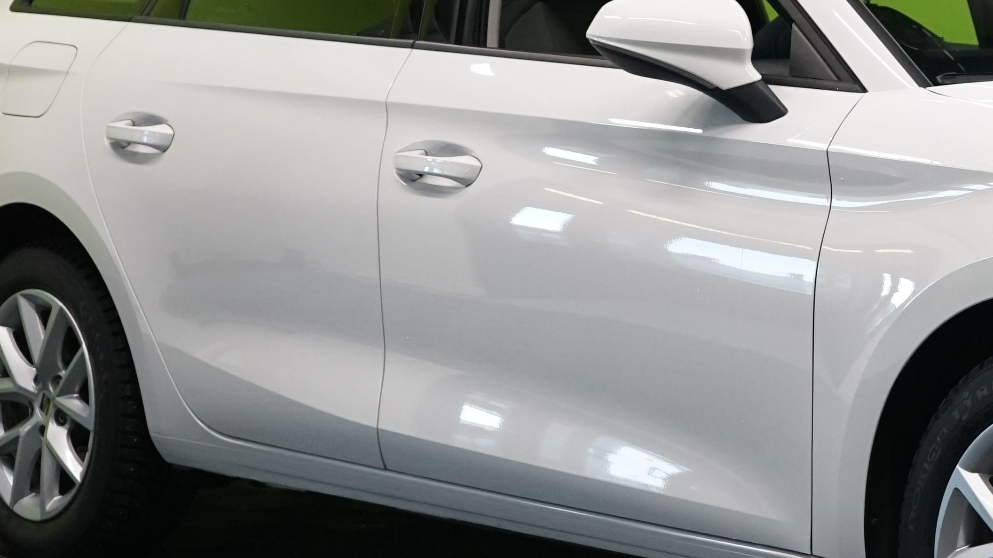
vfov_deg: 9.7
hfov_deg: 16.8
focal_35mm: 125
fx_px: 3291
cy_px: 233
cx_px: 1015
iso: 1250
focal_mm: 42
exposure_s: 1/50
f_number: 4.5
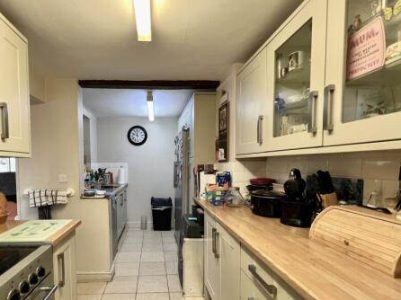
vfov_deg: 74.1
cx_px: 160
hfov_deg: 89.9
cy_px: 176
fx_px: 197
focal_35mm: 17
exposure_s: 1/50
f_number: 1.8
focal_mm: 1.57
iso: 200
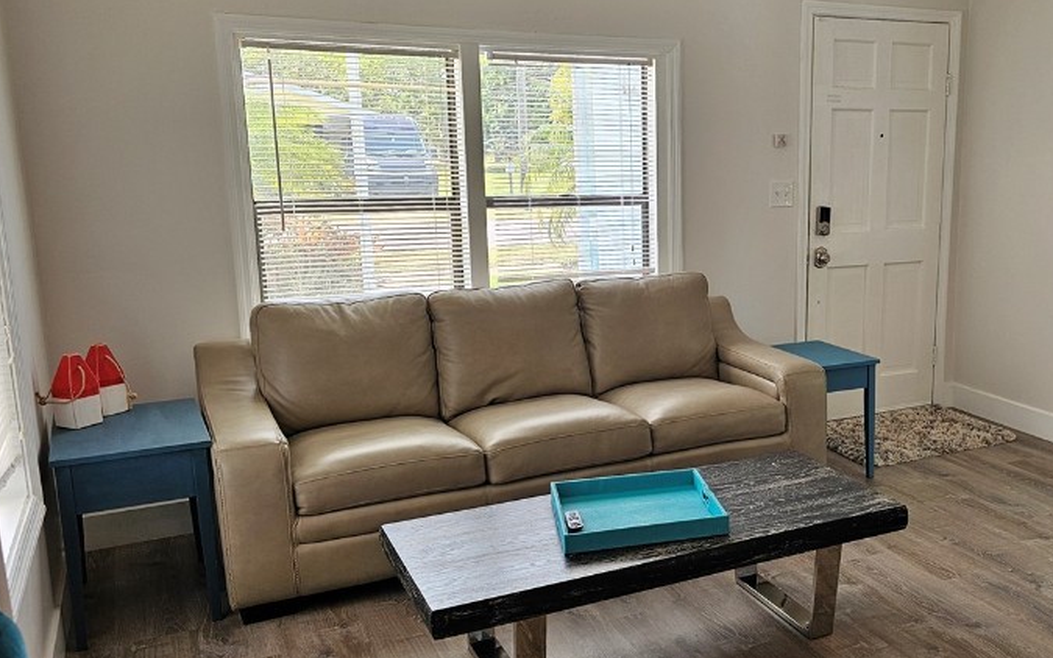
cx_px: 749
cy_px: 345
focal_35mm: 37
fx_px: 1062
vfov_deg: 34.4
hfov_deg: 51.2
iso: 64
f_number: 1.7
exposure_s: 1/120
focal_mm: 6.3
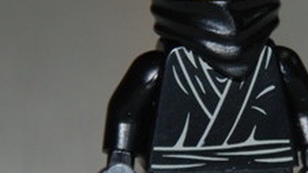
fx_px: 9088
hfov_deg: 1.9
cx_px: 237
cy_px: 128
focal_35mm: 1113
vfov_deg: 1.1
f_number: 6.3
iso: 400
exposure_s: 1/60
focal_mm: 200
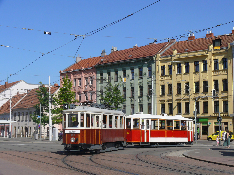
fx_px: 487
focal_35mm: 72
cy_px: 88
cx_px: 117
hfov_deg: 27.0
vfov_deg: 20.4
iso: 100
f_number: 8
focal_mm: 15.3
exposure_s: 1/400
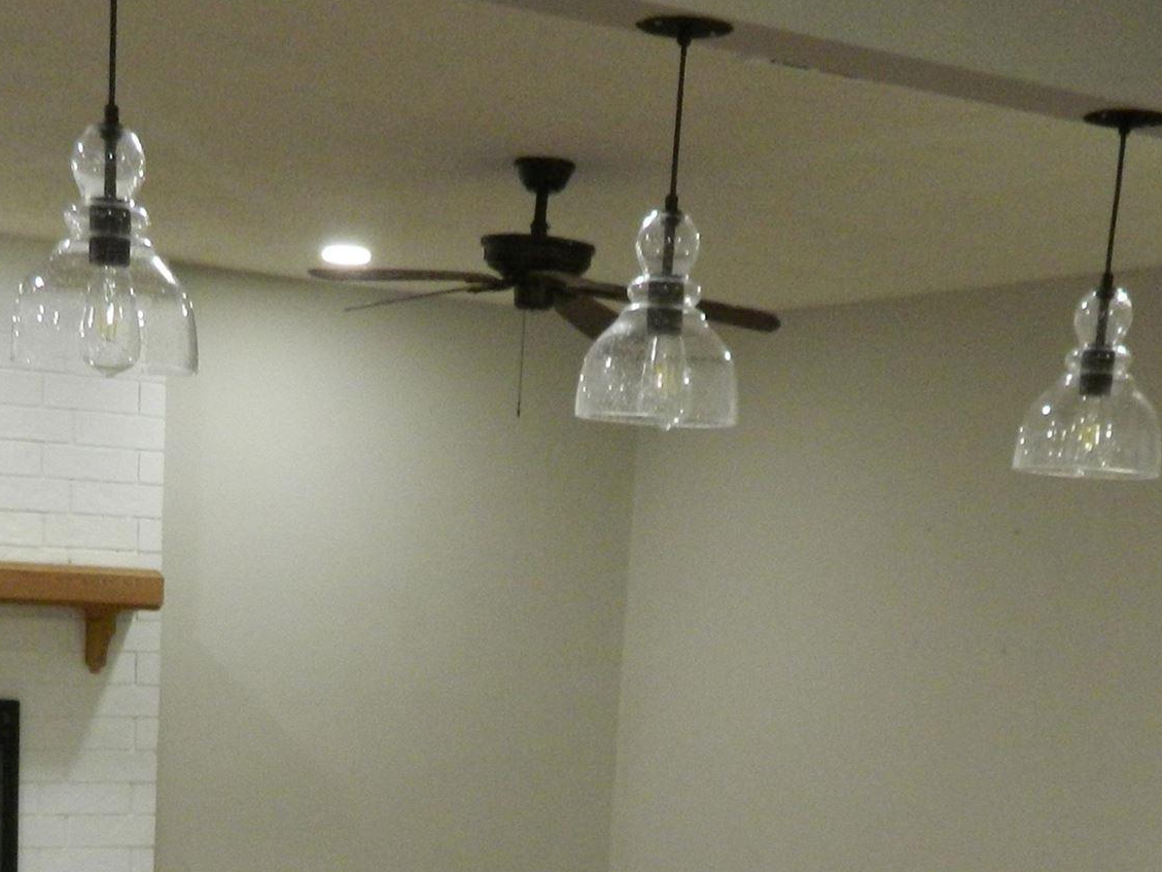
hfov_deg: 28.5
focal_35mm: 68
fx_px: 2283
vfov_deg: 19.8
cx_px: 513
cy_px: 1150
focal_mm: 4.5
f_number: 3.1
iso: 250
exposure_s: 1/30
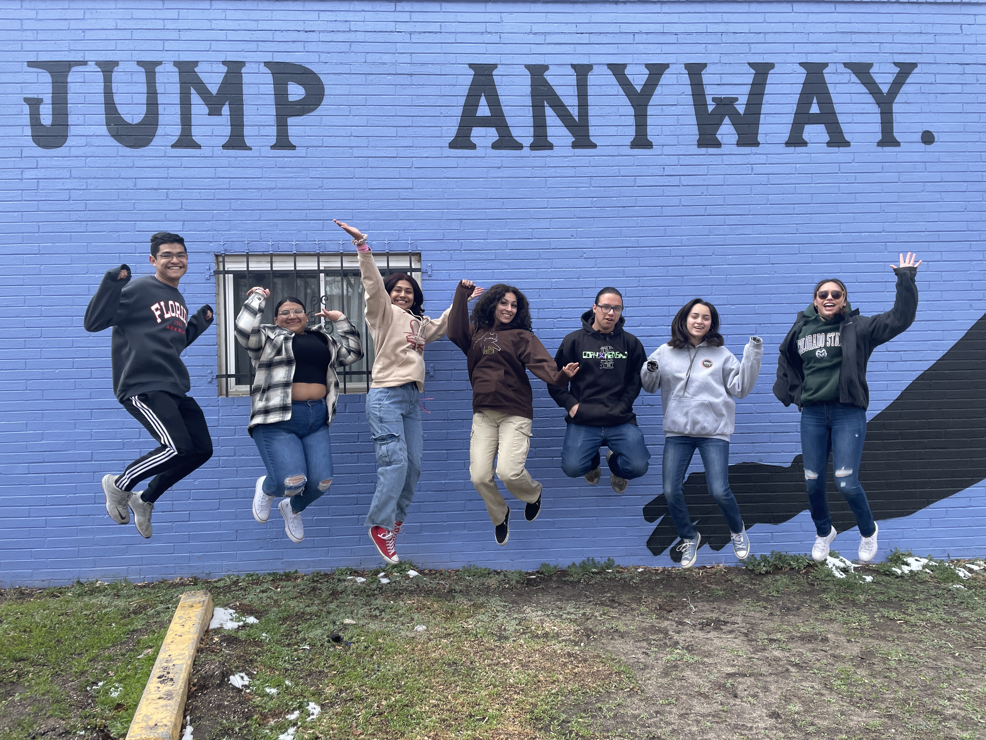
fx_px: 741
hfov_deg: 67.3
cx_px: 493
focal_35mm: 26
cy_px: 370
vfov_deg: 53.1
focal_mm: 4.2
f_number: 1.6
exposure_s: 1/1553
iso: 32
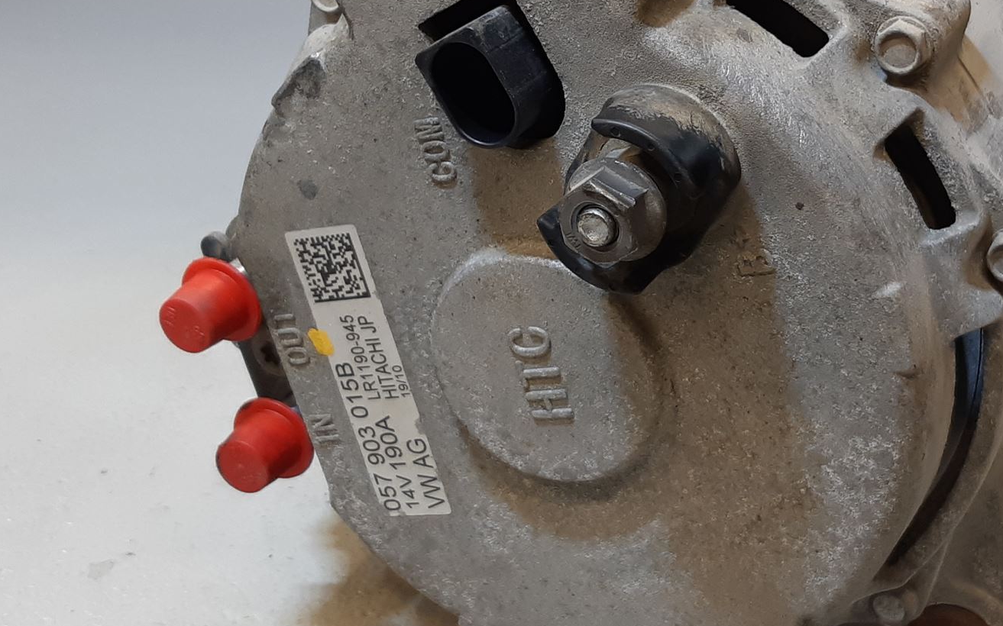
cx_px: 681
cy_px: 283
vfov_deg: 29.8
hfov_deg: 45.4
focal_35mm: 43
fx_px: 1175
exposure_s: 1/50
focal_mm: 3.93
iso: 64
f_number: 1.7
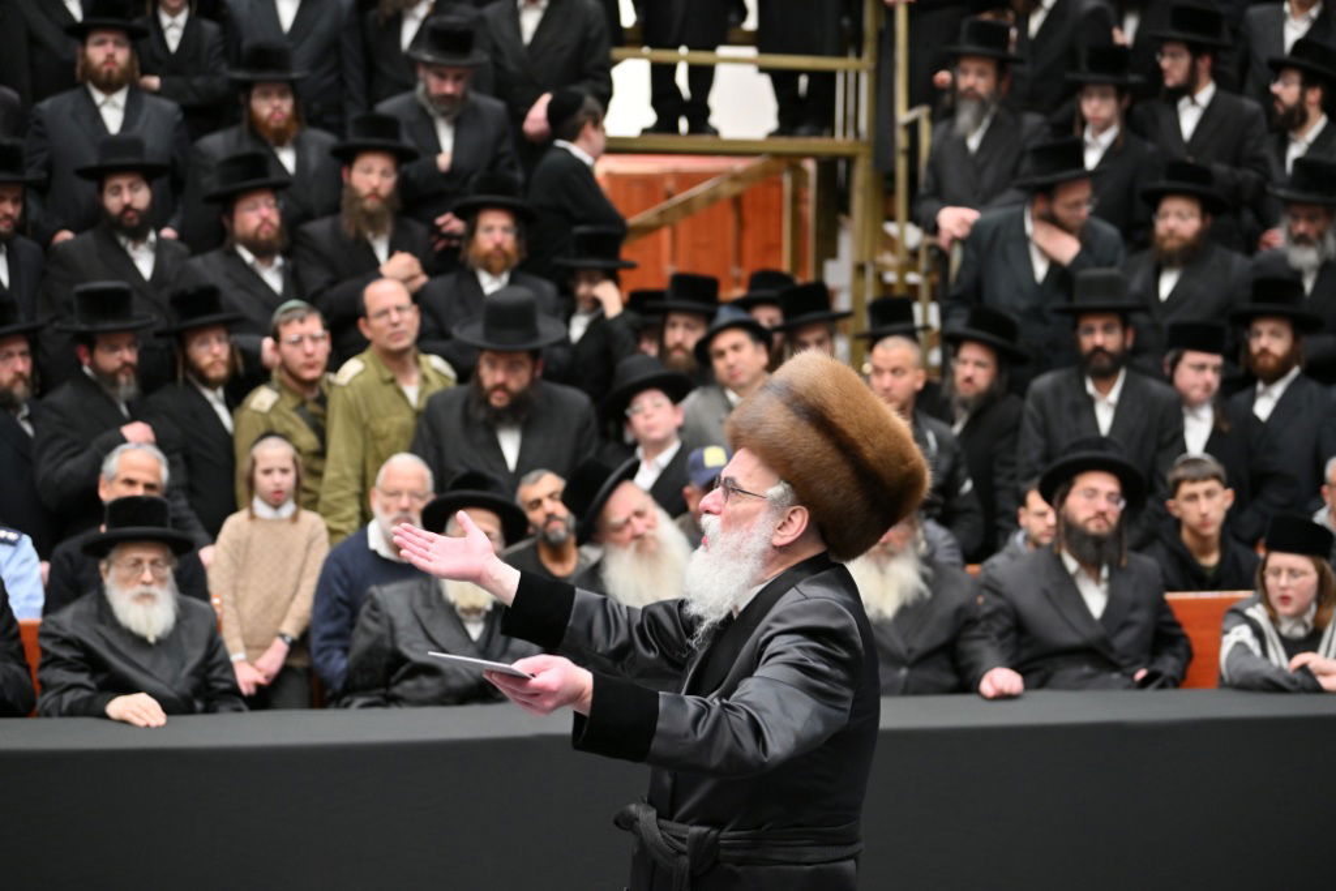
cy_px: 446
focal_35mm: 70
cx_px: 668
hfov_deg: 28.8
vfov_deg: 19.5
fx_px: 2598
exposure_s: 1/500
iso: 640
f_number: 2.8
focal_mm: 70
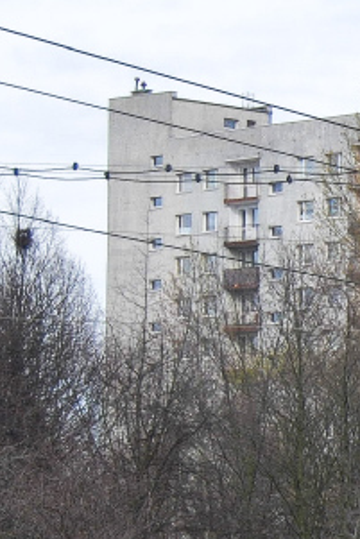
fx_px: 3403
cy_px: 437
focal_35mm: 227
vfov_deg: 9.0
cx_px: 727
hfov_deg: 5.9
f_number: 5
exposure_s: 1/500
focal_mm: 35
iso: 200
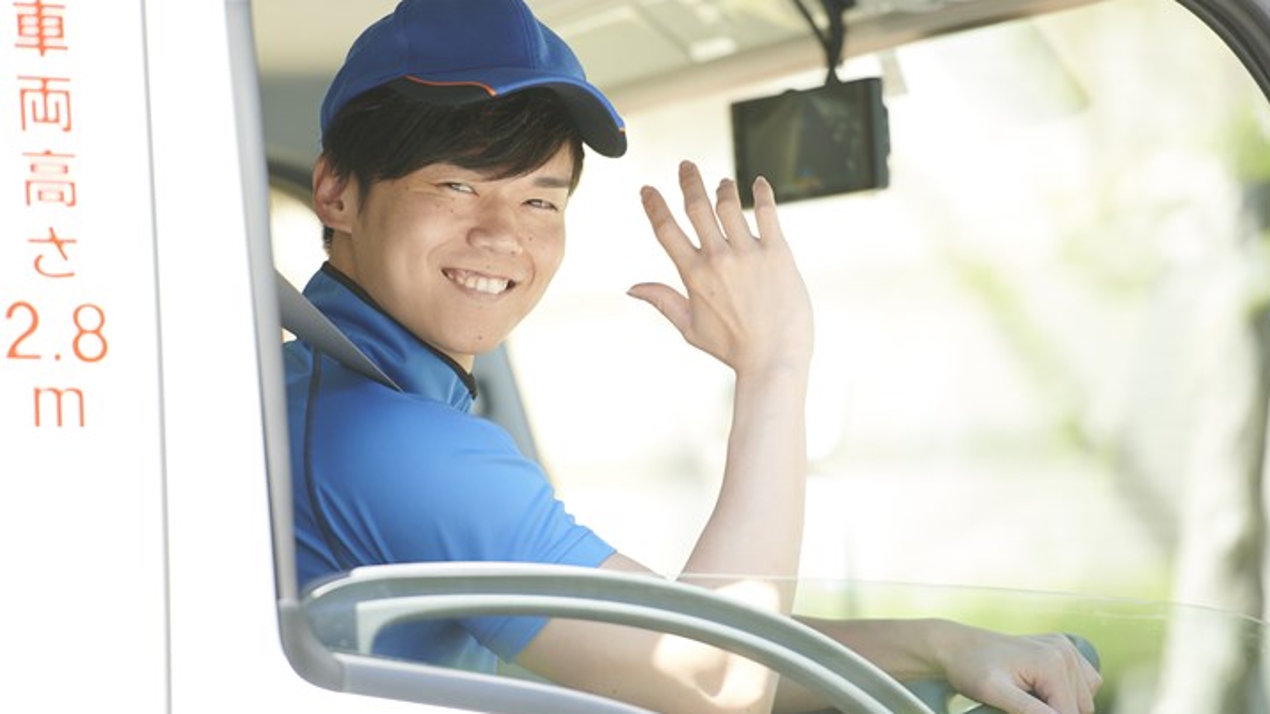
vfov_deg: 5.8
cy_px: 313
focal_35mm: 211
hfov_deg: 10.2
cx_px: 636
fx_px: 7105
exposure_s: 1/200
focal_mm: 200
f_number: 3.2
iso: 200
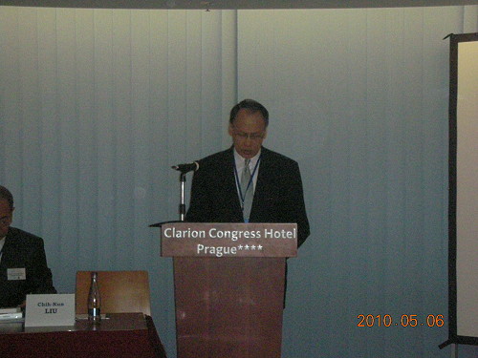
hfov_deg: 18.7
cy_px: 179
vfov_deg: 14.1
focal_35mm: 105
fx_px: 1450
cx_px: 239
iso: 800
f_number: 5
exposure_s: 1/120
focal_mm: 17.4
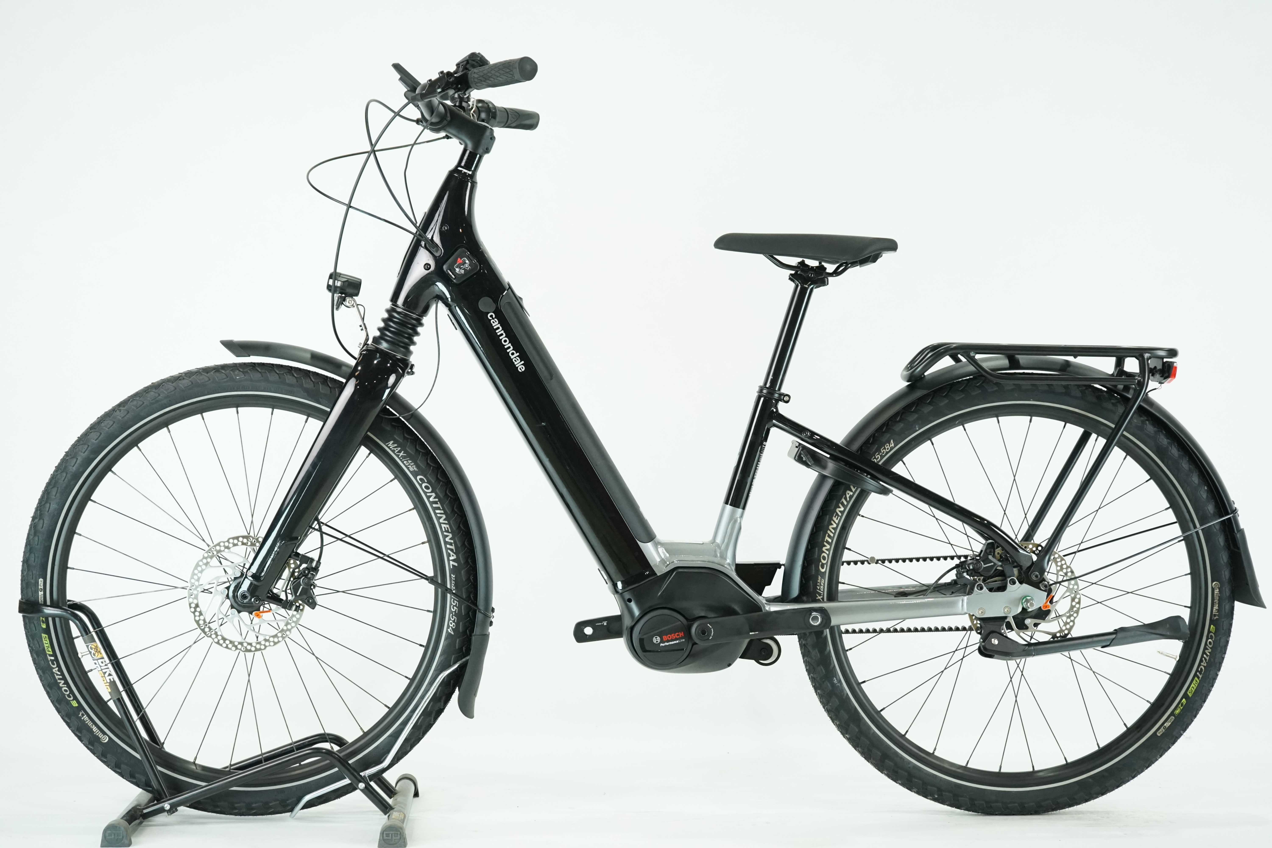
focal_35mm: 59
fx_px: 2085
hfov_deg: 33.9
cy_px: 424
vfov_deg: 23.0
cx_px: 636
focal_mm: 59
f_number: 5.6
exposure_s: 1/200
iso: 2500
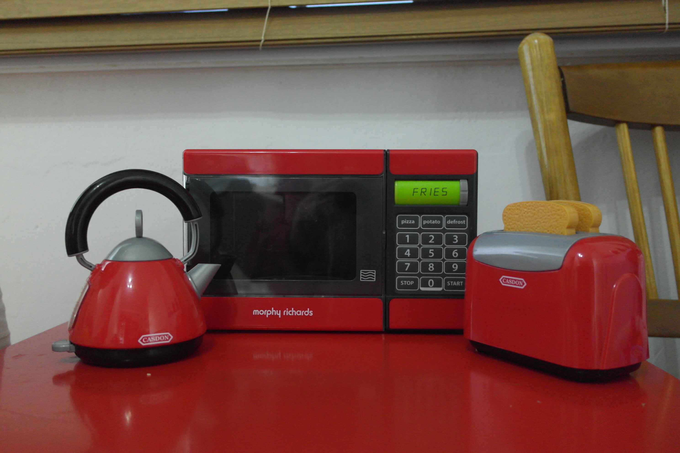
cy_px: 226
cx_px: 340
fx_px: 567
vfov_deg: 43.6
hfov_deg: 61.9
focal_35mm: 30
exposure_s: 1/13
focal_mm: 20
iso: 1600
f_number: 3.5
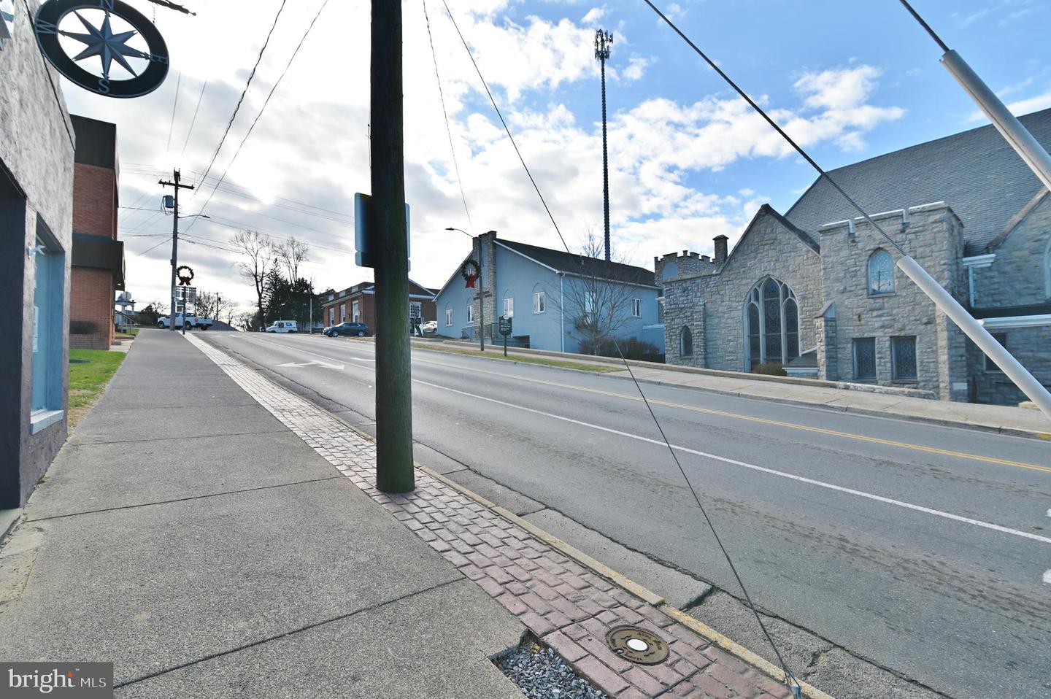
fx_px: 467
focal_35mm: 16
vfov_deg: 73.7
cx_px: 526
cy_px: 350
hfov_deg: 96.8
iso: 100
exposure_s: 1/320
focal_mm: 16
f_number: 6.3
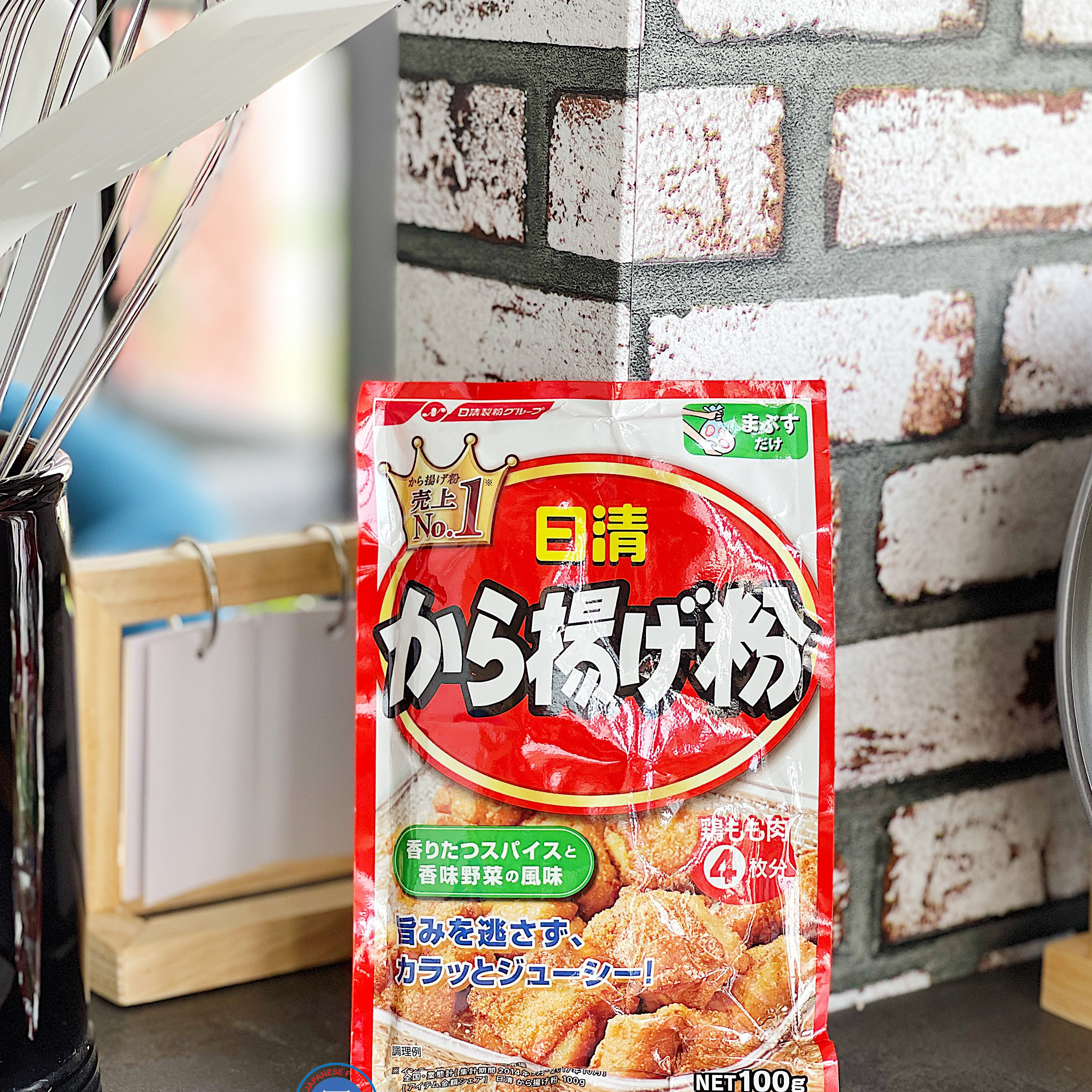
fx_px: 2712
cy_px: 603
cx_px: 549
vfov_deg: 22.8
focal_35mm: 76
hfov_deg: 22.8
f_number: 2.2
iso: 64
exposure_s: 1/121
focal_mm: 7.5
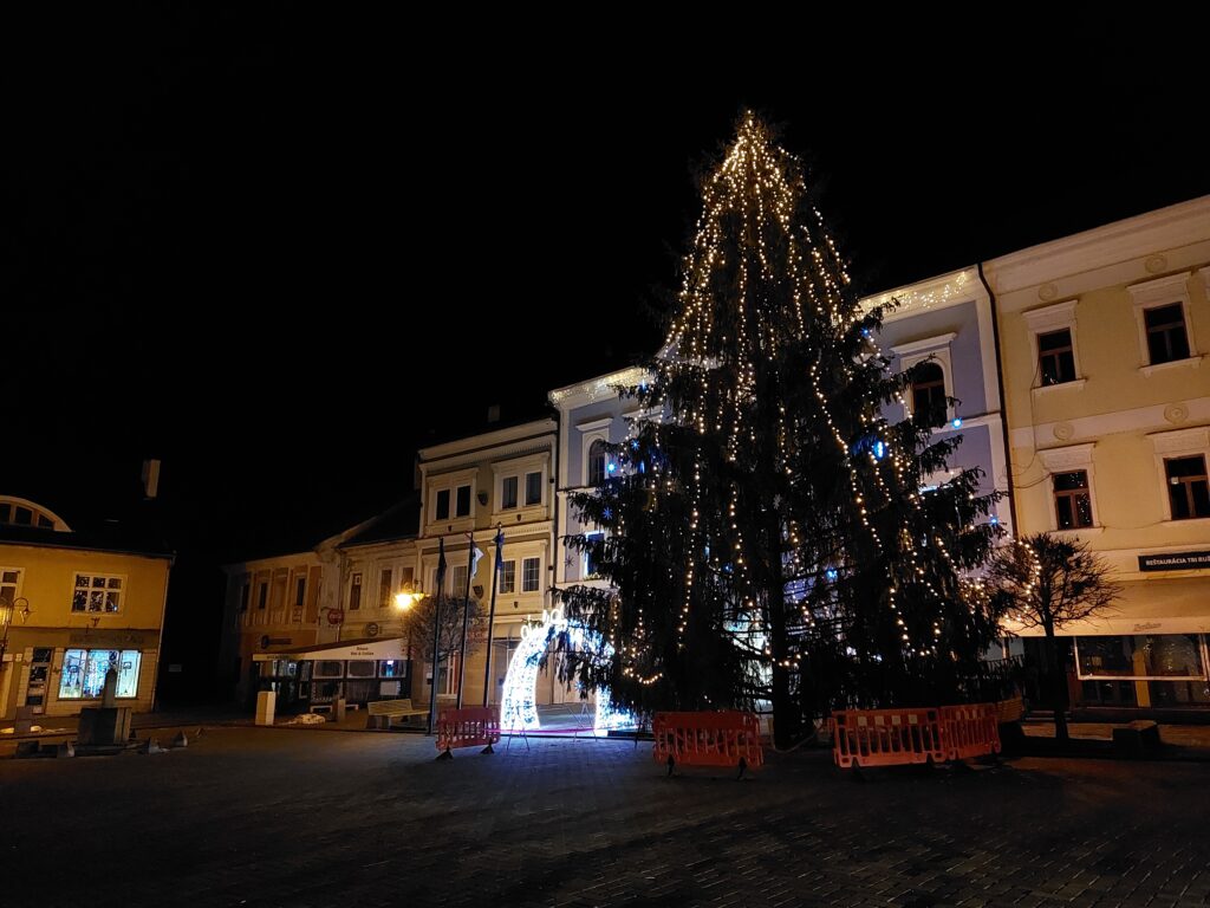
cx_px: 605
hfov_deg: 71.6
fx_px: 839
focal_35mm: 24
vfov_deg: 56.8
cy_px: 454
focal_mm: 5.2
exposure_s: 1/25
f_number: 1.8
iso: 1250
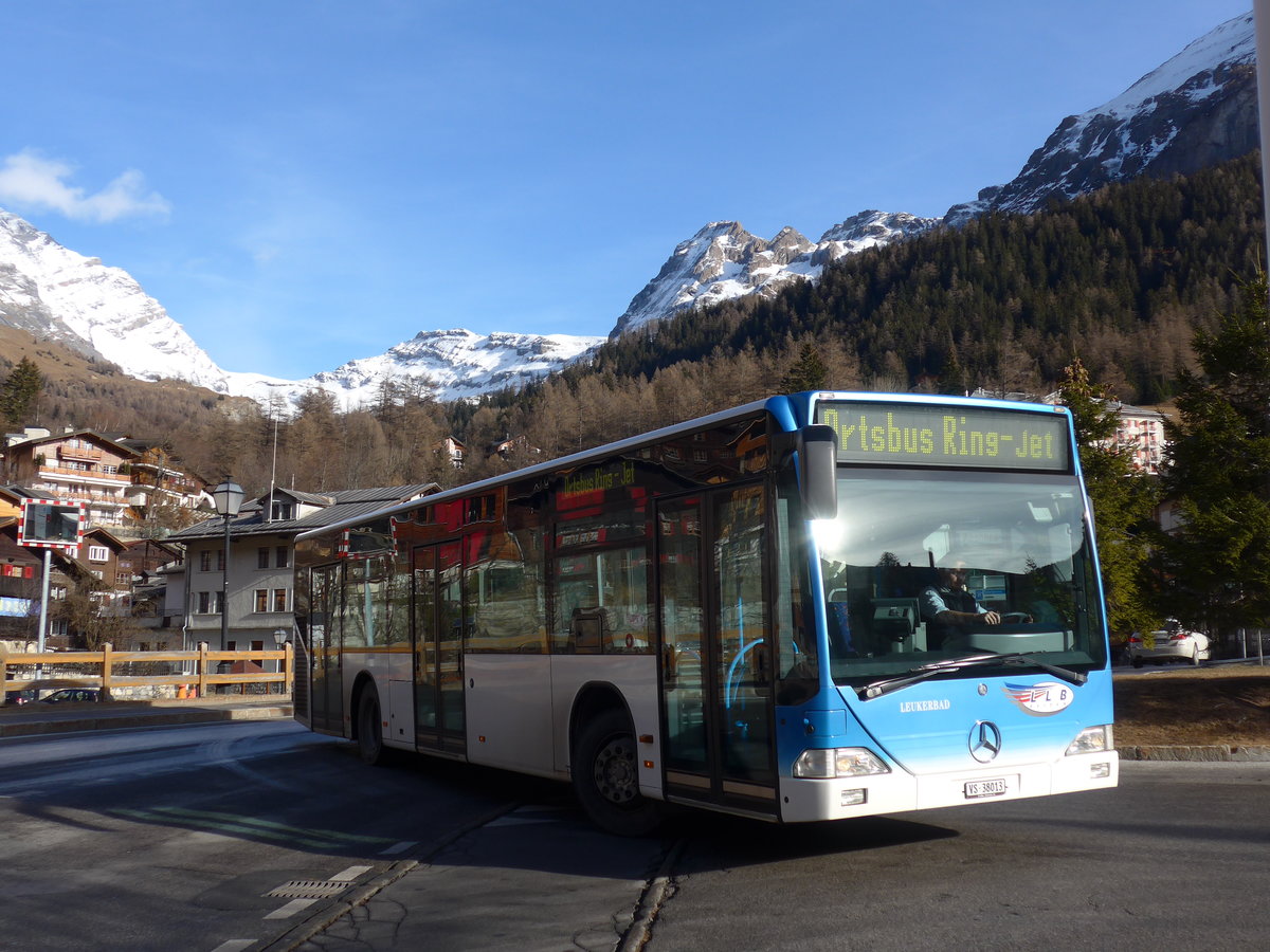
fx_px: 1431
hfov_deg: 47.9
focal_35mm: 39
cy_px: 476
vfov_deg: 36.8
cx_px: 635
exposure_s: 1/1300
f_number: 2.8
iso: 80
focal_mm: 8
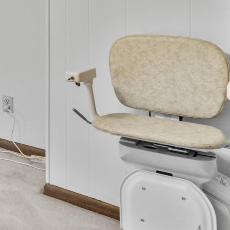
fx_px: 413
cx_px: -260
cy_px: -14
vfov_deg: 28.6
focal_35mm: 55
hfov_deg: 17.7
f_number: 4.5
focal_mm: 10
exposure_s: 1/5
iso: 800
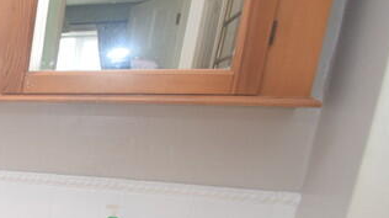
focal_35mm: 51
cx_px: -229
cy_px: 270
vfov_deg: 21.5
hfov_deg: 26.1
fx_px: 526
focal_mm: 10
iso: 560
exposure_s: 1/60
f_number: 4.5
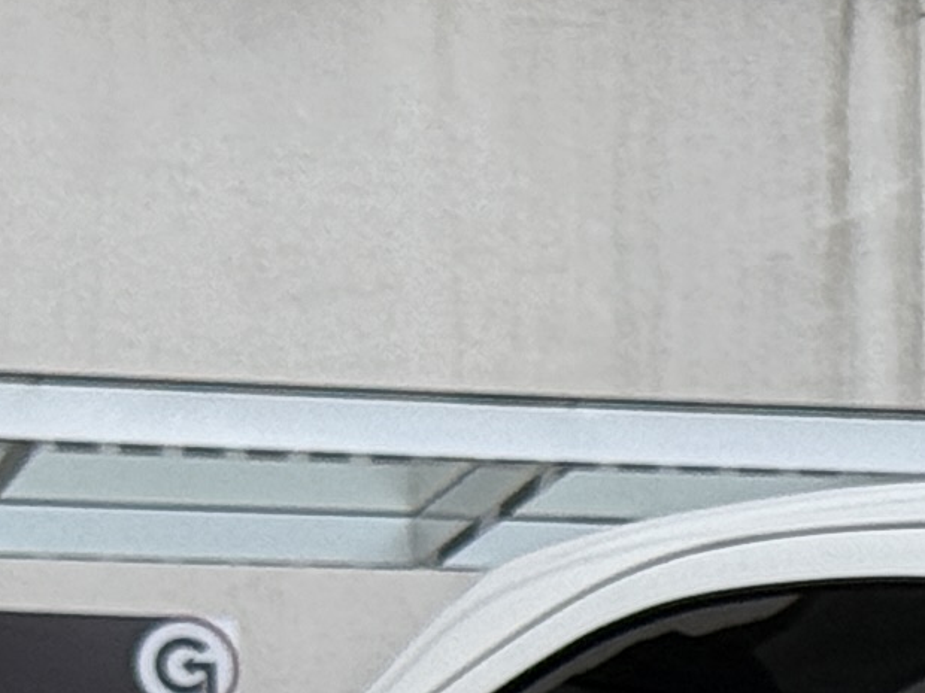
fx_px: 8337
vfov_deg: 4.7
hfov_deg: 6.0
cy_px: 1374
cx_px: 2496
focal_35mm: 312
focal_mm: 6.76
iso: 64
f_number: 1.78
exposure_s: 1/1543
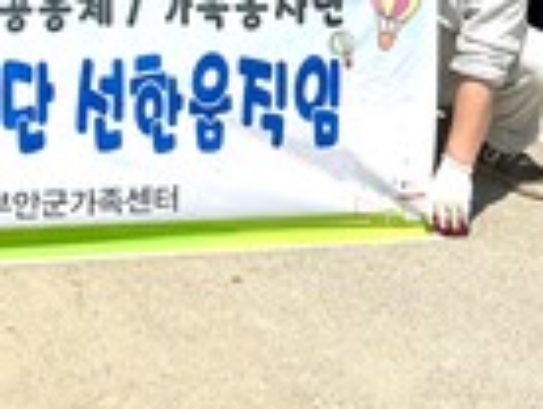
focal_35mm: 104
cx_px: 94
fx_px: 1634
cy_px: -452
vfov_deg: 12.3
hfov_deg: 18.7
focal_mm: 6.76
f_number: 1.78
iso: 80
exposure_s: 1/4975
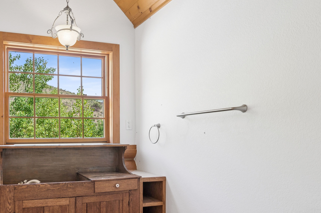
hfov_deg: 59.7
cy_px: 141
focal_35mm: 30
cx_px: 93
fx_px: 267
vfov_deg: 43.0
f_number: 9
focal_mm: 17
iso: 400
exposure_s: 1/80
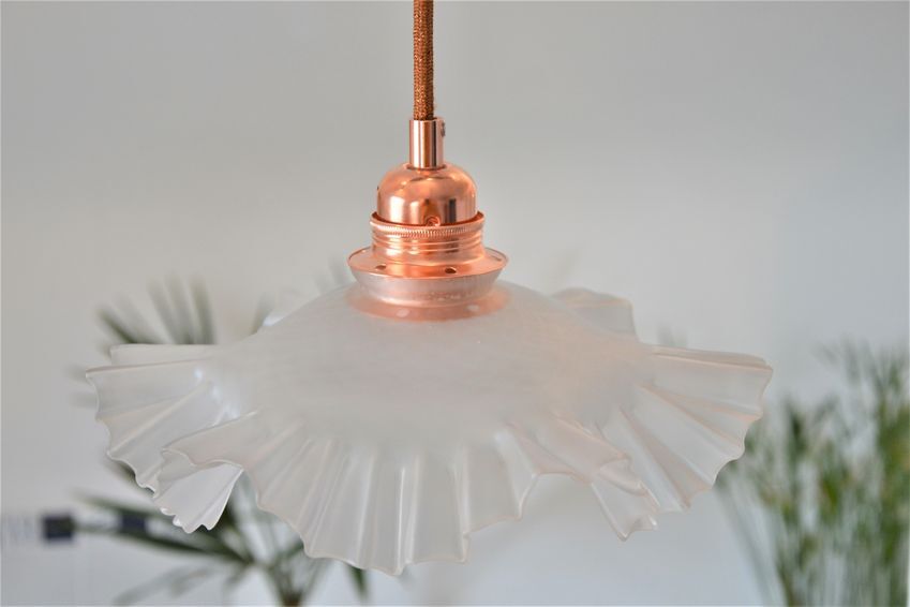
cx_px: 455
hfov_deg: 27.0
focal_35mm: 75
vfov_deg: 18.2
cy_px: 304
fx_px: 1896
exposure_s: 1/60
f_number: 5
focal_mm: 50
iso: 450
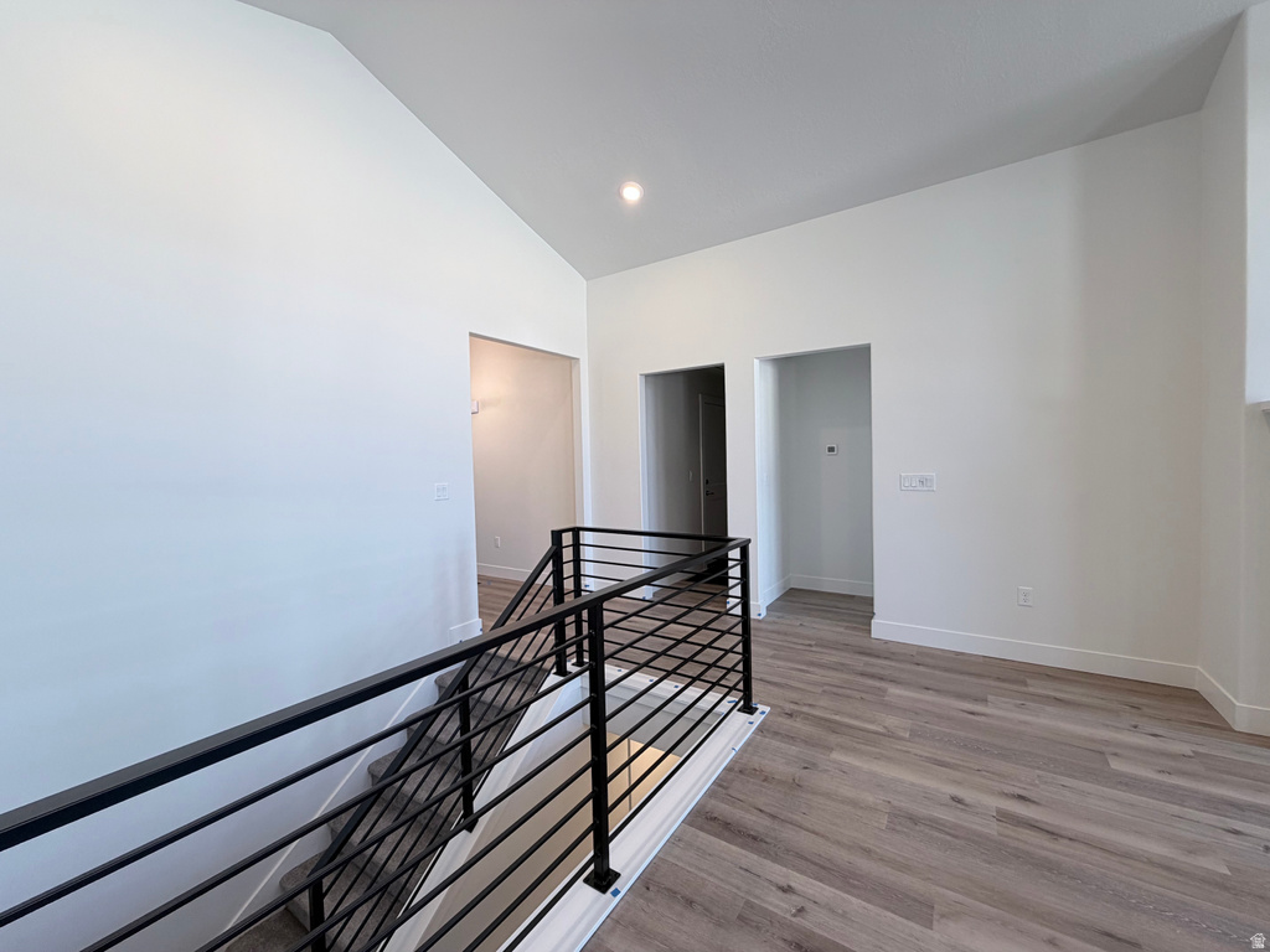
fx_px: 514
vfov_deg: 85.7
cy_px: 476
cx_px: 635
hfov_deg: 102.1
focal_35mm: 14
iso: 100
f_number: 2.2
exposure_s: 1/120
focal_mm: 2.22
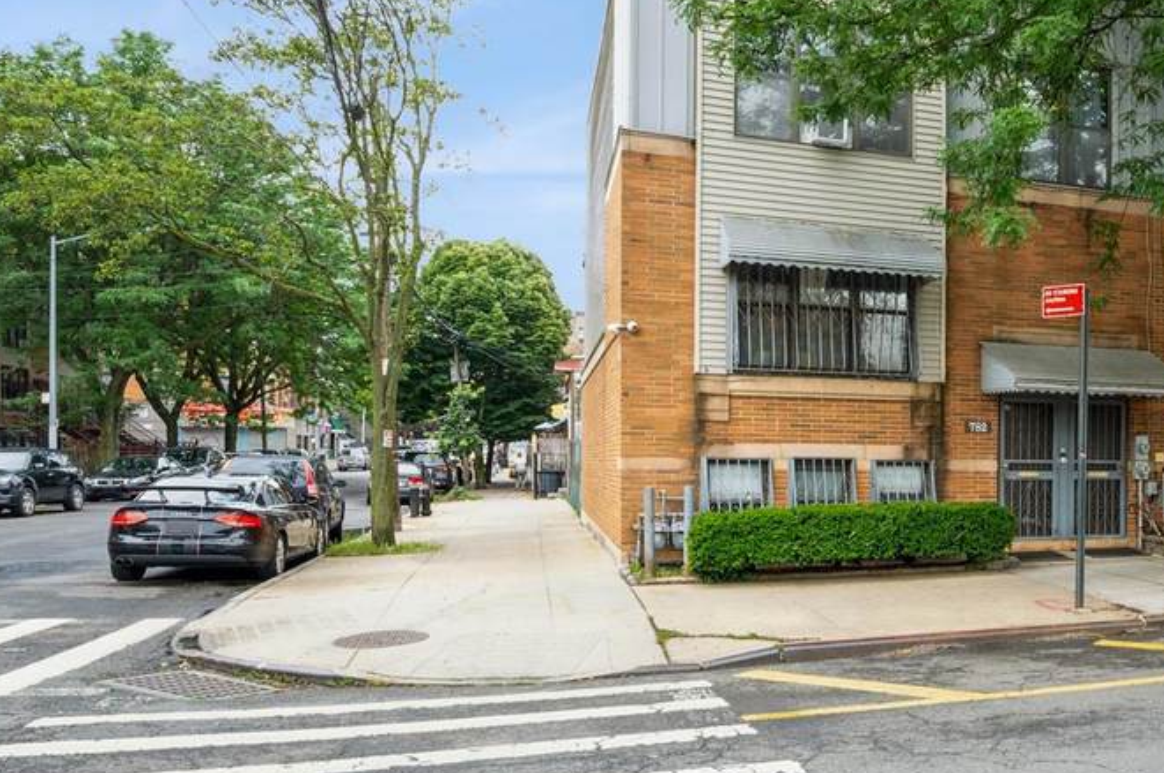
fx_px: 1032
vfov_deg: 40.8
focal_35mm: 32
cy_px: 476
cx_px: 965
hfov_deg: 54.0
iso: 200
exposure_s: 1/20
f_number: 11
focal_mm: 16.5
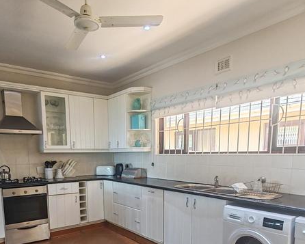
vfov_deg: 49.2
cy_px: 187
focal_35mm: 28
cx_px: 140
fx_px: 253
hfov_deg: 62.1
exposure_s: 1/33
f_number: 2.2
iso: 100
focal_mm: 1.96
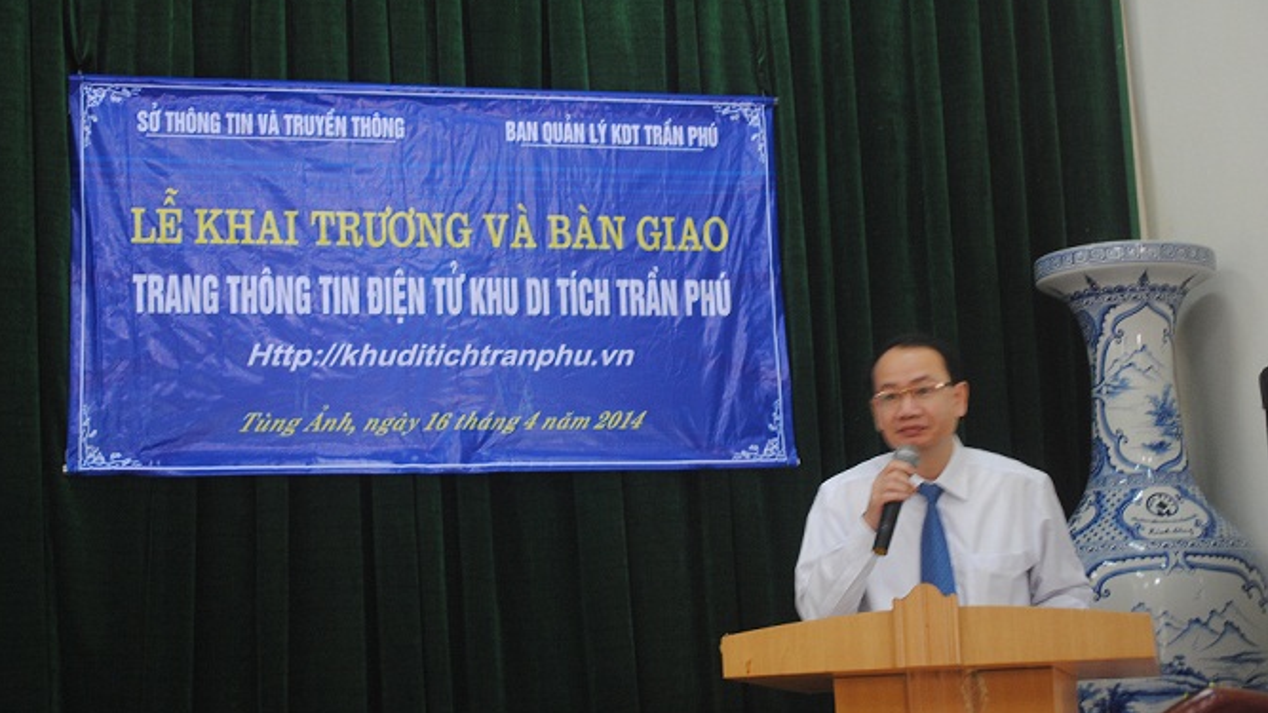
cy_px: 314
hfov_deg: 32.8
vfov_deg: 18.8
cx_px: 635
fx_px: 2152
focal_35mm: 64
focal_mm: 40
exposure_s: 1/6
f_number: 5.3
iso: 400
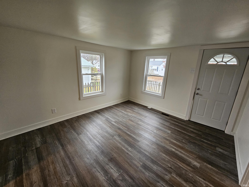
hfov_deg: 106.2
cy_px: 94
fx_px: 94
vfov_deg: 89.9
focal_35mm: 13
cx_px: 124
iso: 250
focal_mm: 2.2
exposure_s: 1/60
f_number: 2.2
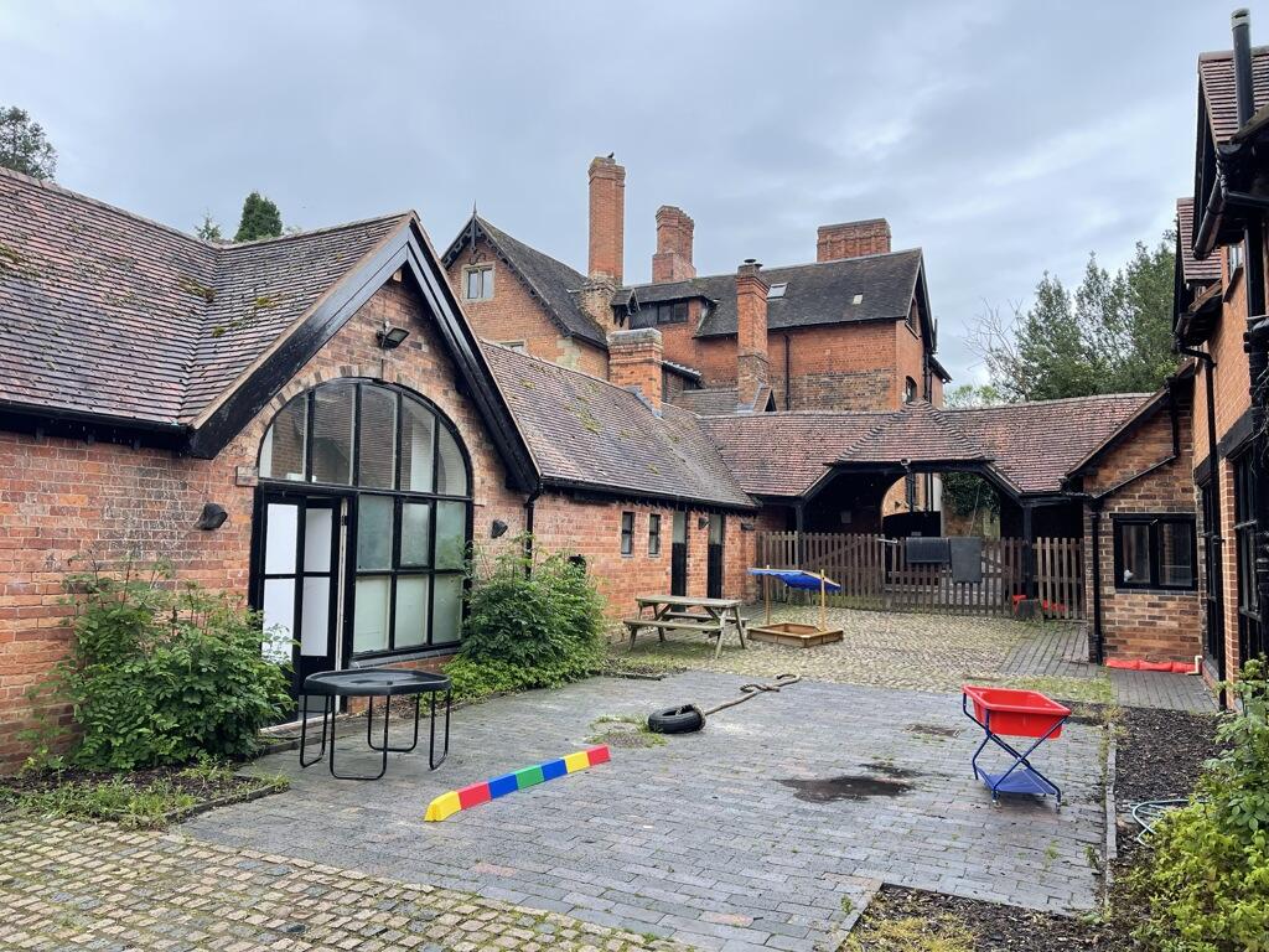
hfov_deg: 69.4
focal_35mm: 25
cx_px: 634
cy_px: 476
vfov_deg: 54.9
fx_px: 916
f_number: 1.6
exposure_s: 1/696
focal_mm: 5.1
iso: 32
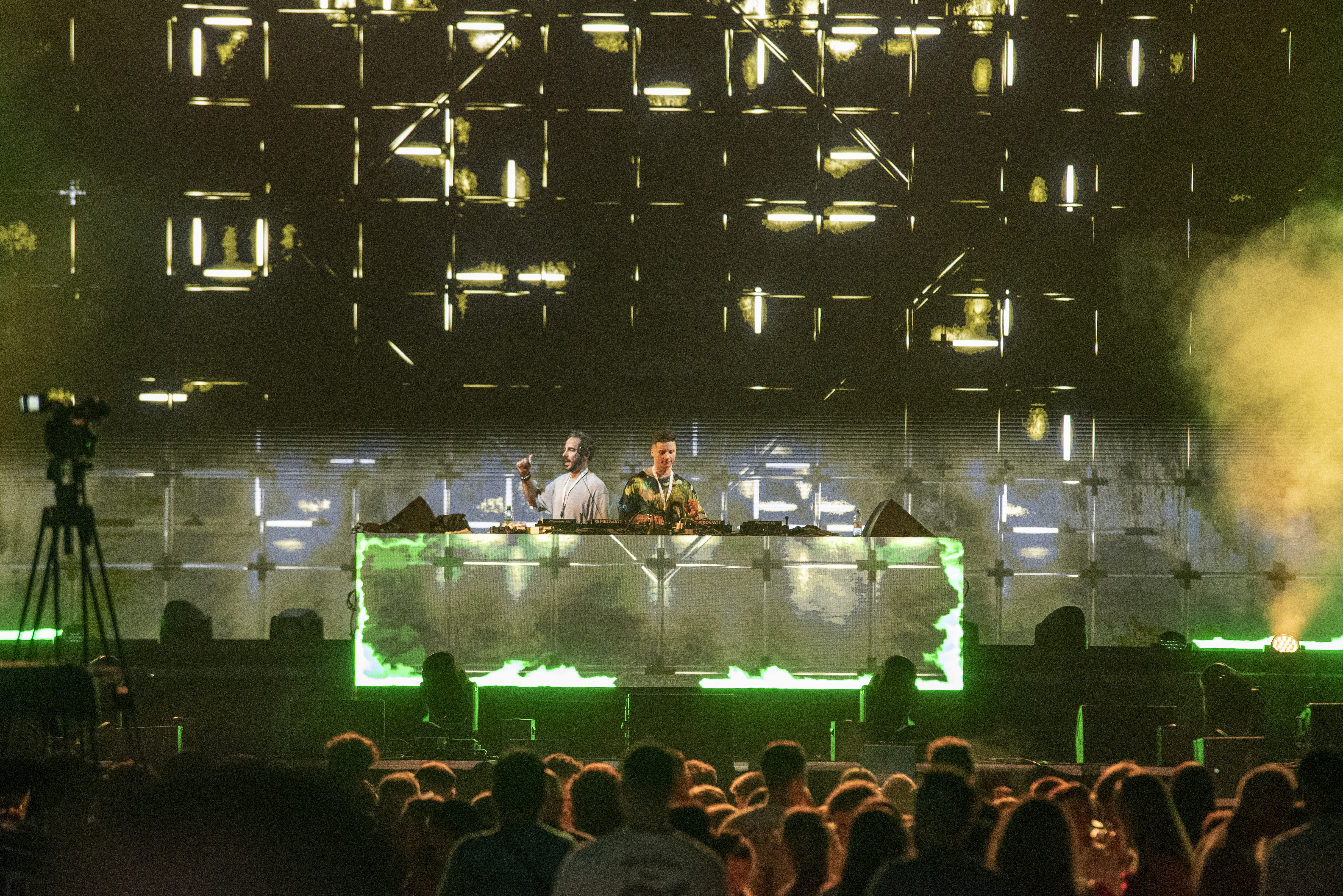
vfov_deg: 6.9
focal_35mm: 200
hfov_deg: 10.3
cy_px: 448
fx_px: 7463
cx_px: 672
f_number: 3.2
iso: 4000
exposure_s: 1/400
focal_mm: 200
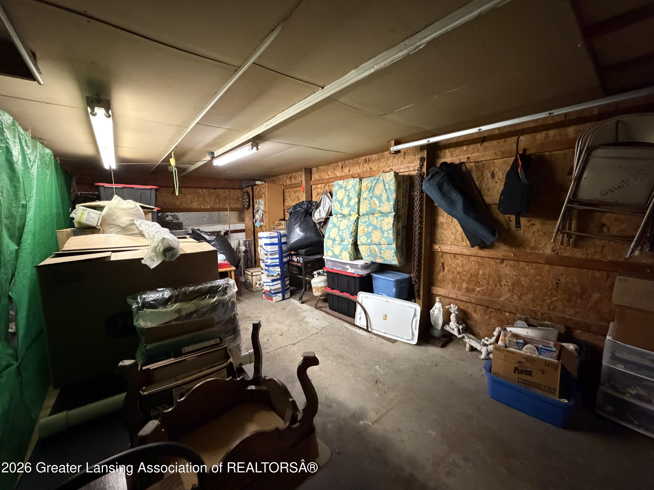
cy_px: 245
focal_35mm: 14
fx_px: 265
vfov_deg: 85.7
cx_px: 327
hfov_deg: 102.1
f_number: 2.2
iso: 1250
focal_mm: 2.22
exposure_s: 1/60
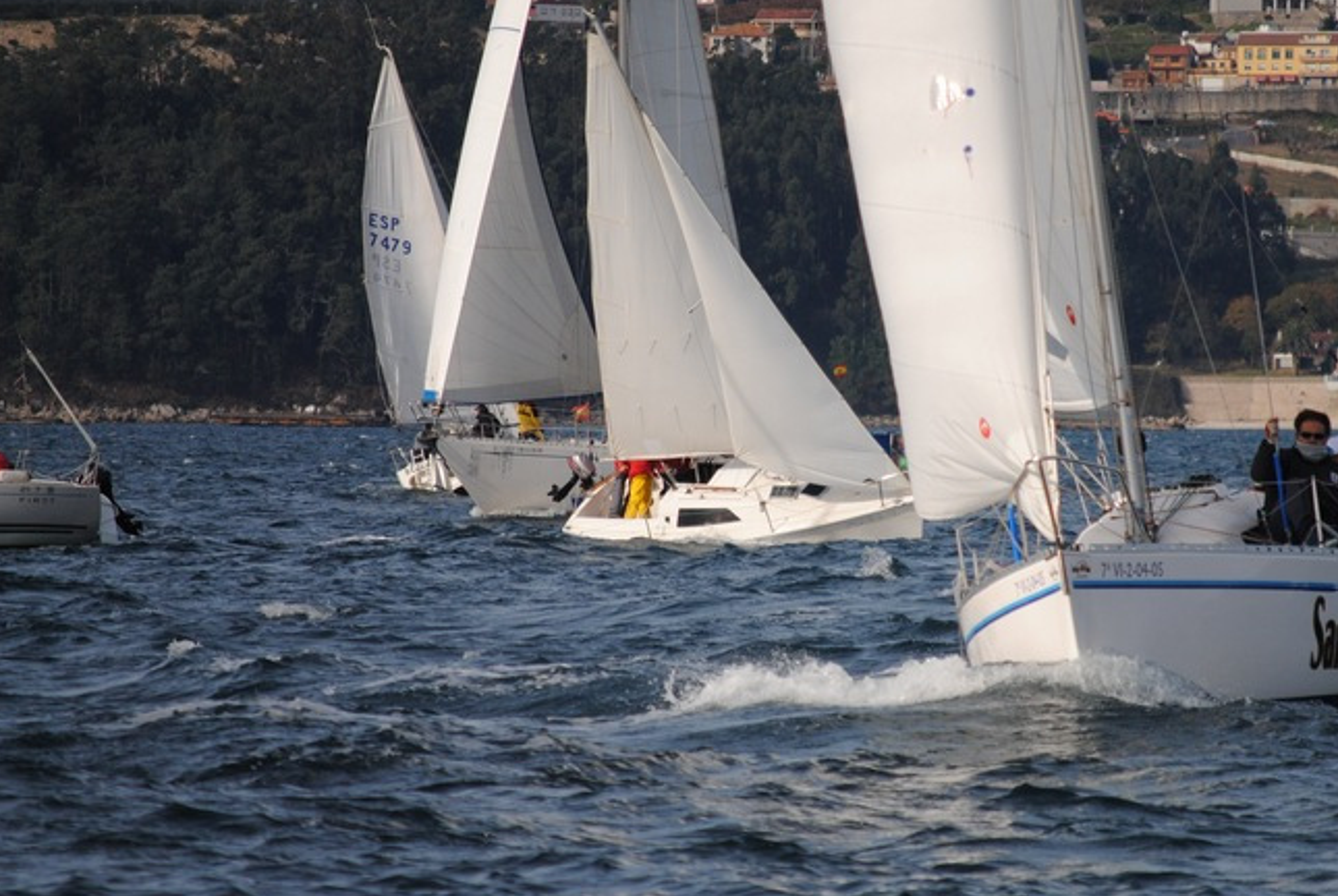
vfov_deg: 3.3
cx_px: 880
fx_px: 15520
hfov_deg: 4.9
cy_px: 407
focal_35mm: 417
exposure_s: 1/1250
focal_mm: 200
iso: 200
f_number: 5.6
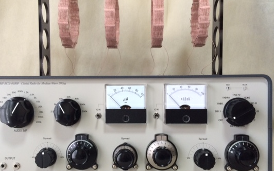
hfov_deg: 52.7
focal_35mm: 37
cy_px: 96
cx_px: 124
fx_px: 276
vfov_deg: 34.4
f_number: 2.2
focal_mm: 4.15
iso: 80
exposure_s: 1/33
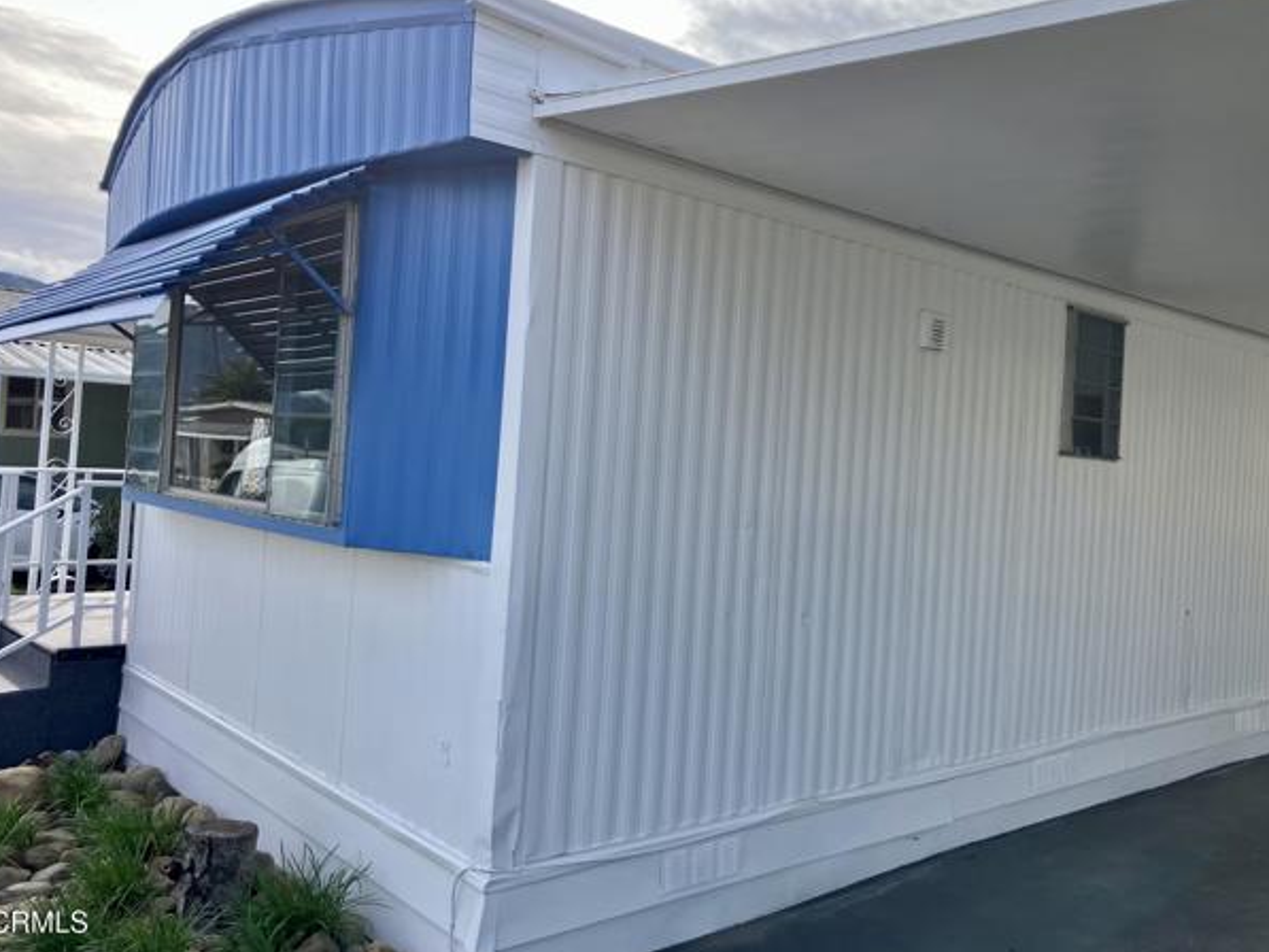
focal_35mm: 30
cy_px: 459
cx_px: 665
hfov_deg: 59.9
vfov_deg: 46.8
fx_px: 1100
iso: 32
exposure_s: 1/952
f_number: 1.8
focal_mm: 3.99
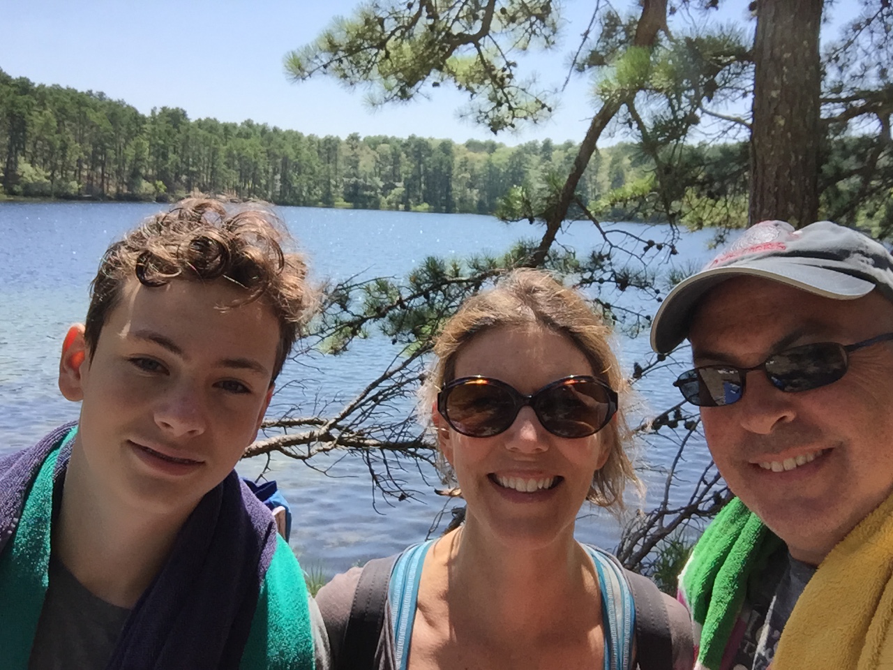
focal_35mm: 31
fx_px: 800
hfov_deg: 58.4
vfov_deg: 45.4
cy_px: 335
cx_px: 446
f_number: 2.2
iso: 32
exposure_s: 1/533
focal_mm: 2.65
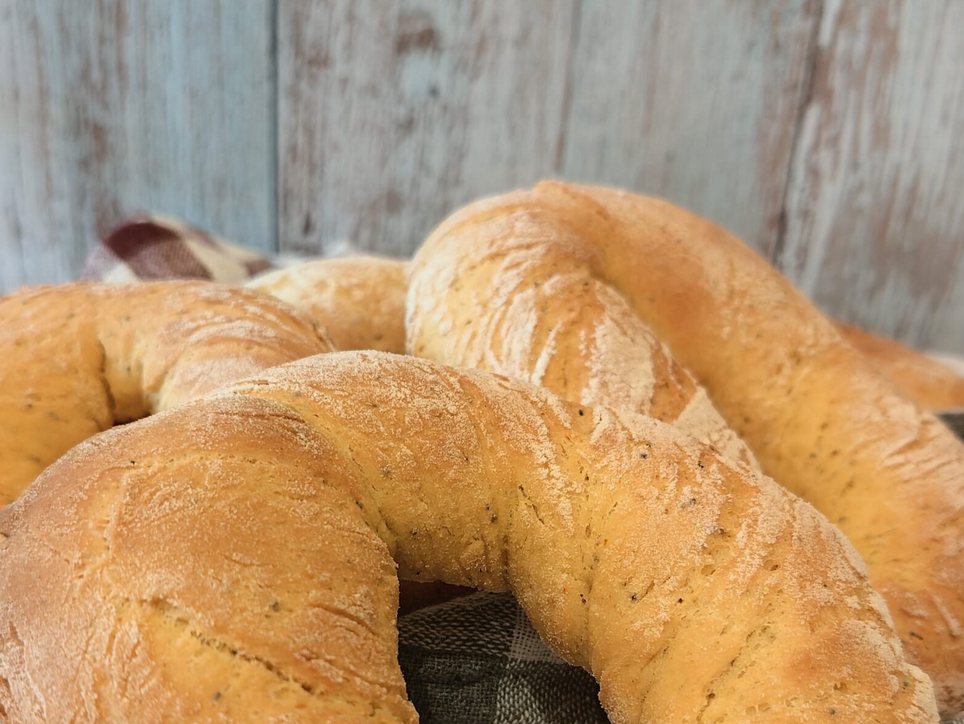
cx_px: 482
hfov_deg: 47.9
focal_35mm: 39
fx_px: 1086
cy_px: 552
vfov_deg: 35.9
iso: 50
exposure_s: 1/111
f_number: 1.75
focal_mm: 5.25
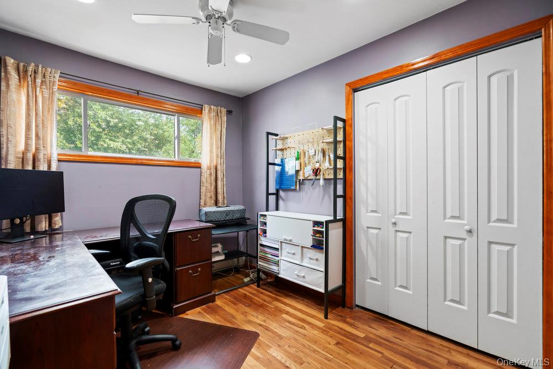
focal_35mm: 16
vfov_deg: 73.8
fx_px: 246
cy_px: 184
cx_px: 276
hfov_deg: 96.7
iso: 640
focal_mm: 16
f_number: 5.6
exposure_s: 1/80
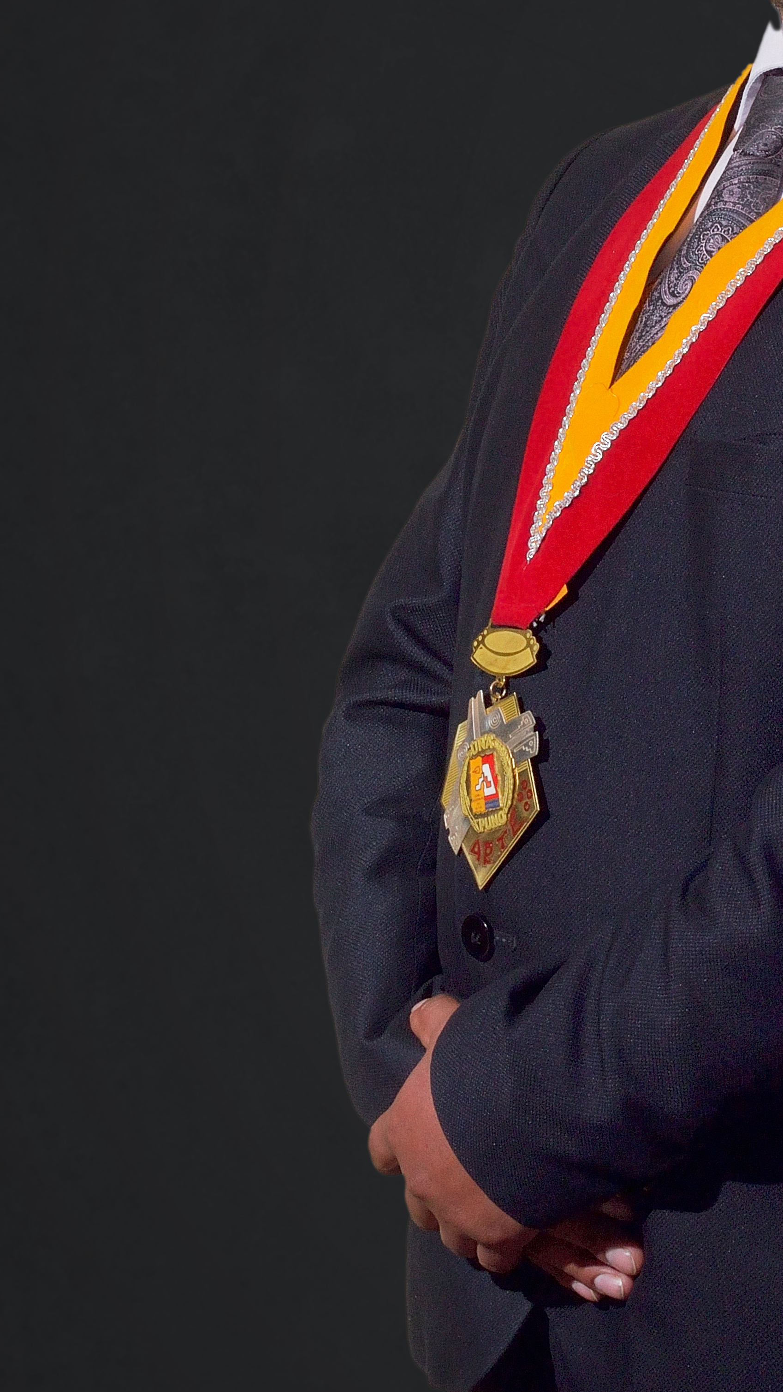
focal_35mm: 128
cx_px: 749
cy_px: 425
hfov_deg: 9.4
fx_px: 4725
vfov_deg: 16.7
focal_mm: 50
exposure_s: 1/250
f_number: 14
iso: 100
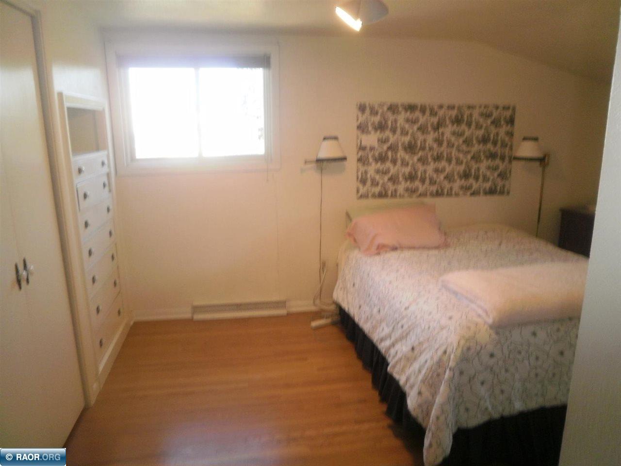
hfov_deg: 67.3
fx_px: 466
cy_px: 233
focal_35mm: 26
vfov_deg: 53.1
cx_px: 310
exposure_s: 1/25
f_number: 2.6
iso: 125
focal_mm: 4.65
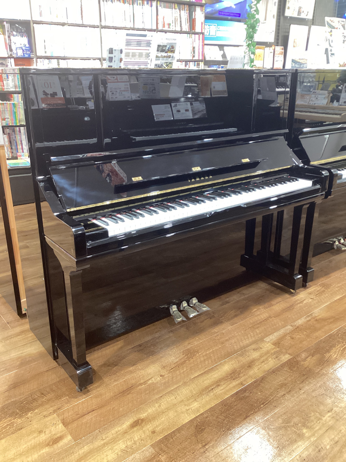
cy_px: 231
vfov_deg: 58.4
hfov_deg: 45.4
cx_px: 173
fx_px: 413
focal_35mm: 31
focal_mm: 3.3
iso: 250
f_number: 2.4
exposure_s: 1/40
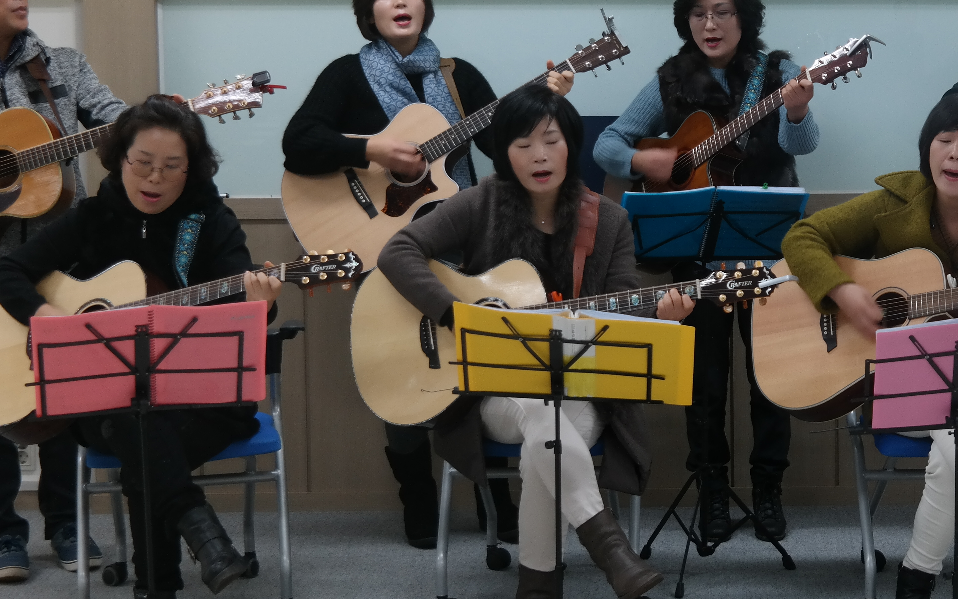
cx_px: 760
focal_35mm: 80
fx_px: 2089
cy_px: 142
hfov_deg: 25.4
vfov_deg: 16.2
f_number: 4
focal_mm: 27
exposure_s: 1/50
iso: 400
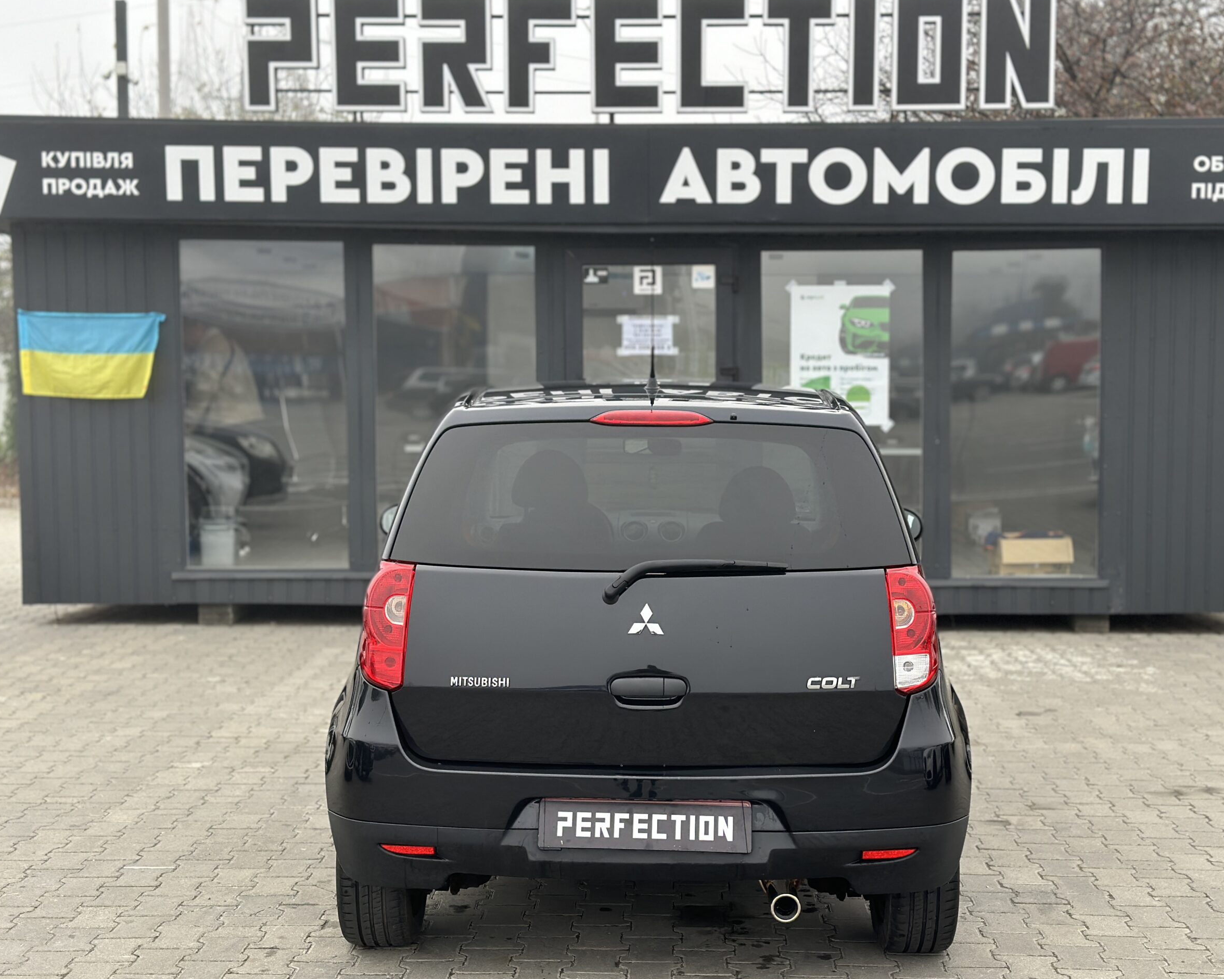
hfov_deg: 36.6
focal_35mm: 51
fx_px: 1847
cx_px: 653
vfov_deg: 29.7
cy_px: 484
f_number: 1.78
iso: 80
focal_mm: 6.86
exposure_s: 1/836
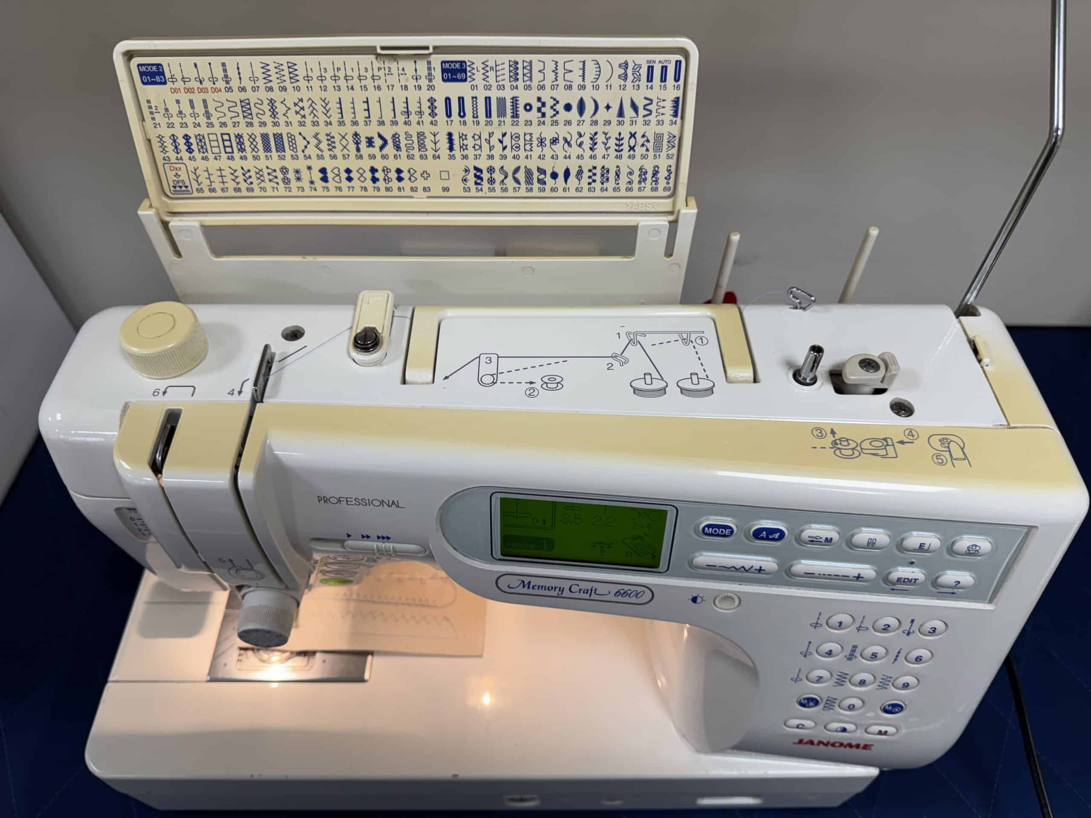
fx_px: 756
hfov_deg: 71.6
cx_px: 546
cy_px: 409
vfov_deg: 56.8
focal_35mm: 24
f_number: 1.78
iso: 80
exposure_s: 1/100
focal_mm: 6.76
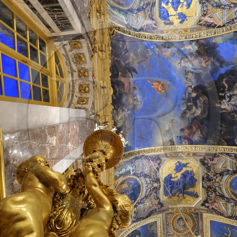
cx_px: 118
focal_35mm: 20
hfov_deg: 74.8
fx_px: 155
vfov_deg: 74.8
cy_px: 119
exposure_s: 20
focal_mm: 14
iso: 200
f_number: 10
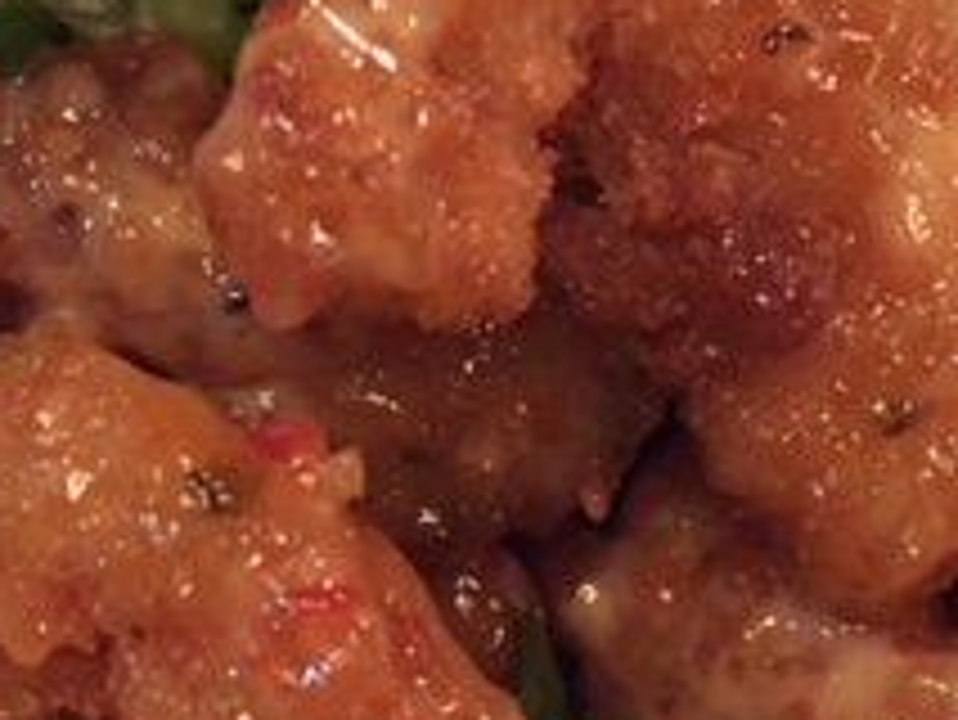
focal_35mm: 87
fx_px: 2409
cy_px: 351
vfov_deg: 17.0
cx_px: 382
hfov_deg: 22.5
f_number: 2.2
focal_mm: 4.15
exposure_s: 1/15
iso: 320
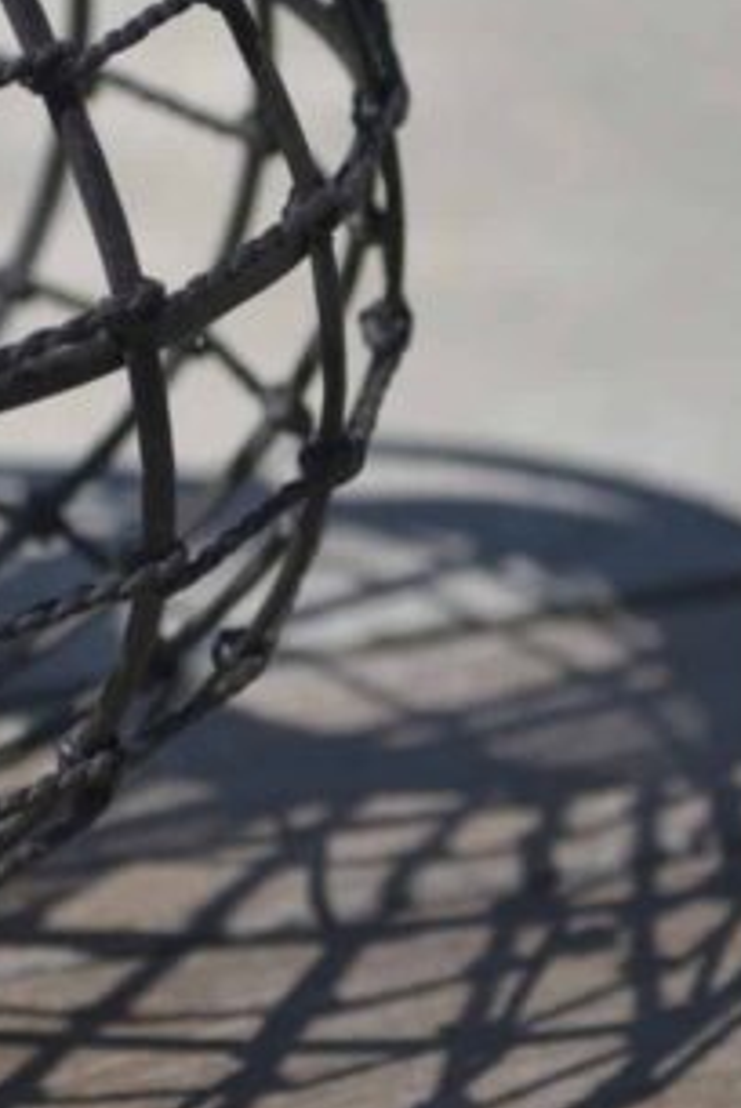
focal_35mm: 235
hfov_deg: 5.9
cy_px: 440
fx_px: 7239
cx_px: 113
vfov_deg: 8.7
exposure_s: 1/2500
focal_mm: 70
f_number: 2.8
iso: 100
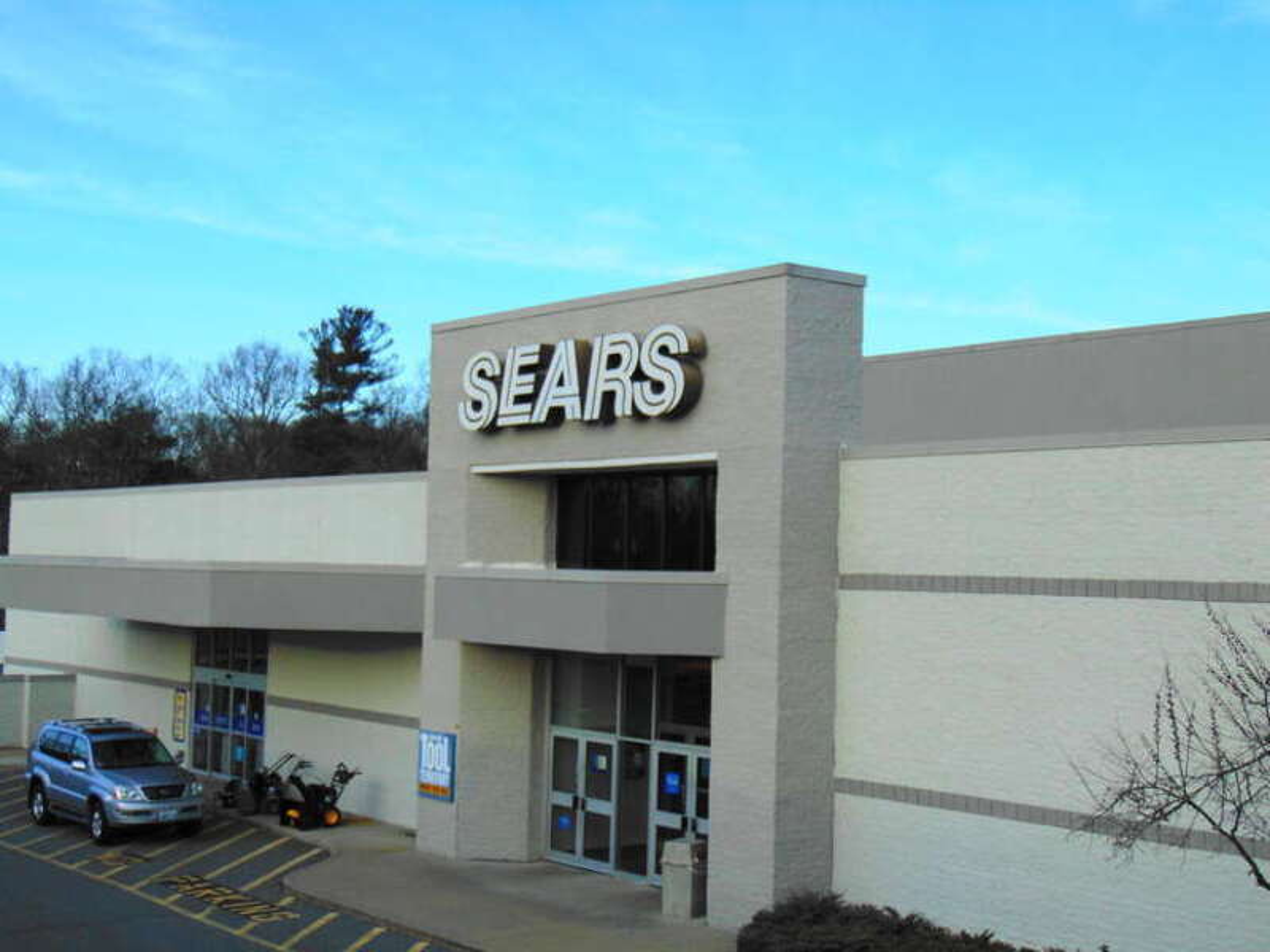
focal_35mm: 50
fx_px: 1834
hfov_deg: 38.2
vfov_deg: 29.1
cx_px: 635
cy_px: 476
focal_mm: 9
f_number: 3.5
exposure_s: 1/400
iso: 80
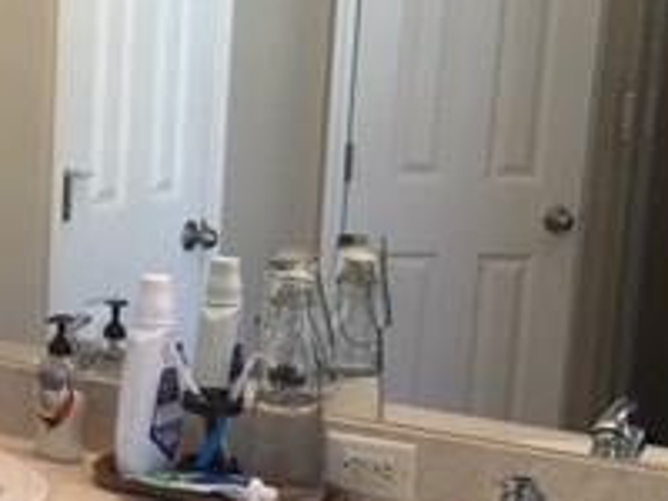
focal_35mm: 93
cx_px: 23
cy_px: 364
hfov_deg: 20.5
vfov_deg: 15.8
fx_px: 1795
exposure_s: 1/30
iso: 32
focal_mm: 4.15
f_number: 2.2
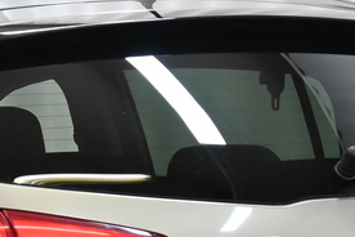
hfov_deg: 6.5
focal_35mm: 317
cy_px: 328
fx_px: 3126
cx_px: -84
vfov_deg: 4.3
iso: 640
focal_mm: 36
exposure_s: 1/50
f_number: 5.3
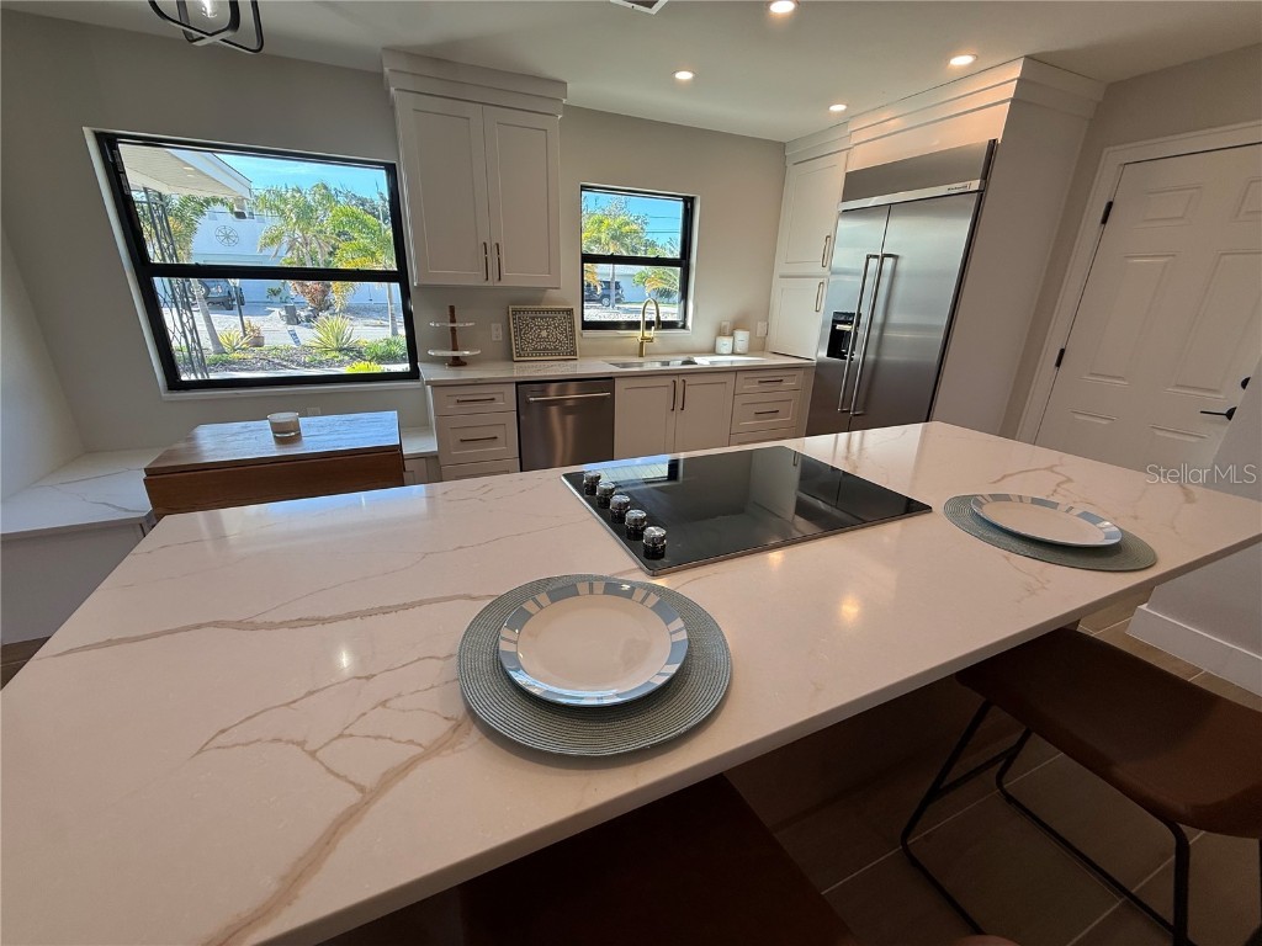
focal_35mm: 14
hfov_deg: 102.1
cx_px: 631
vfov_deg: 85.7
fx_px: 510
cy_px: 473
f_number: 2.2
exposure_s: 1/120
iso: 64
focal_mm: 2.22
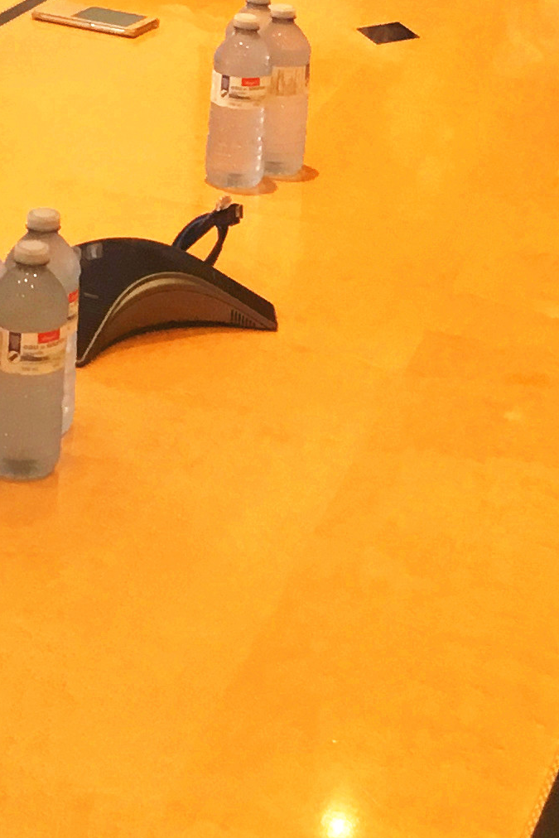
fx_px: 2421
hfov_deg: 13.0
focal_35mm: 104
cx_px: 28
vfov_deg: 18.8
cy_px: -91
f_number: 2.4
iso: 64
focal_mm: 3.3
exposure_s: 1/30
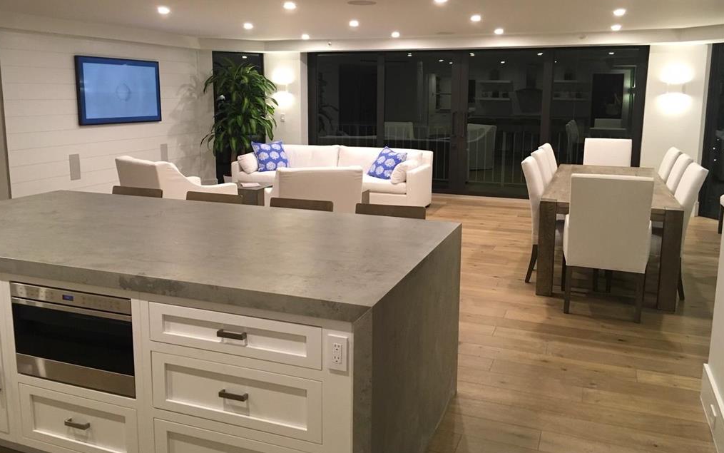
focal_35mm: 31
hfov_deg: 61.2
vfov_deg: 40.5
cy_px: 194
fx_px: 612
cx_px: 360
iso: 100
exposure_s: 1/30
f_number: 2.2
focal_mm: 4.15
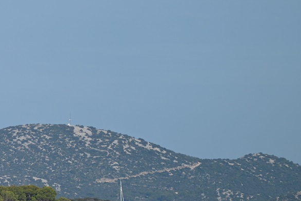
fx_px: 6416
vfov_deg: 1.8
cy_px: 97
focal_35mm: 767
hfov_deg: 2.7
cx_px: -62
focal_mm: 300
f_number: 5.6
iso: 125
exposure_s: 1/1000
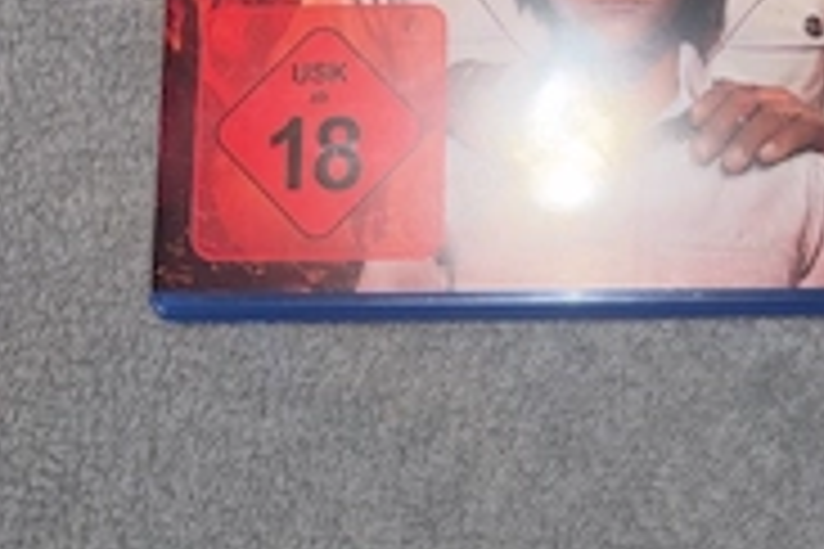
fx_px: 1350
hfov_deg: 33.3
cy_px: -153
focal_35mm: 59
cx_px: 617
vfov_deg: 21.0
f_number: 1.6
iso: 32
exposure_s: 1/15
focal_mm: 5.96
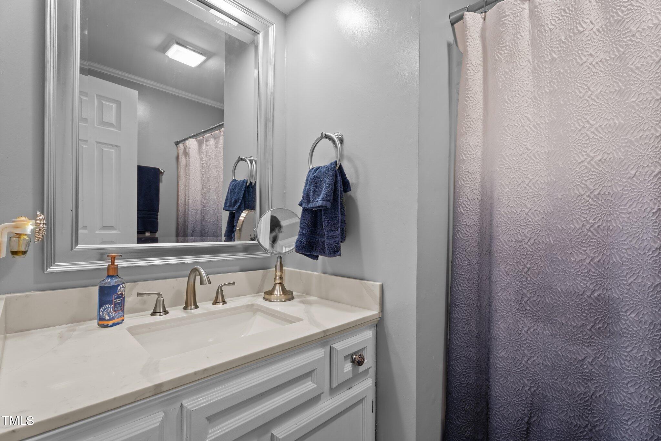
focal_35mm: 16
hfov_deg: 96.7
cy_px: 220
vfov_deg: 73.7
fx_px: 294
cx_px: 330
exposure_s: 1
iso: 400
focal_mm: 16
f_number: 8
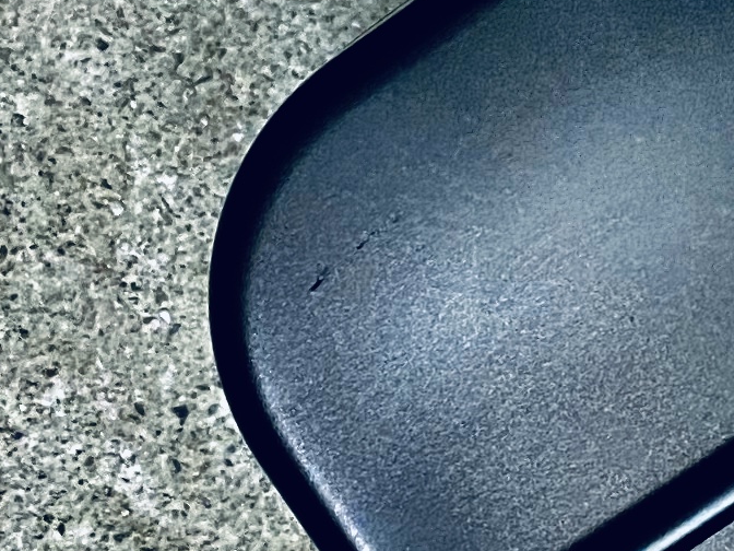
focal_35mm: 156
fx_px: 3308
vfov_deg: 9.4
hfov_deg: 12.5
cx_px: 795
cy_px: -25
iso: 320
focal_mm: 4.25
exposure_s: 1/40
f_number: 1.8
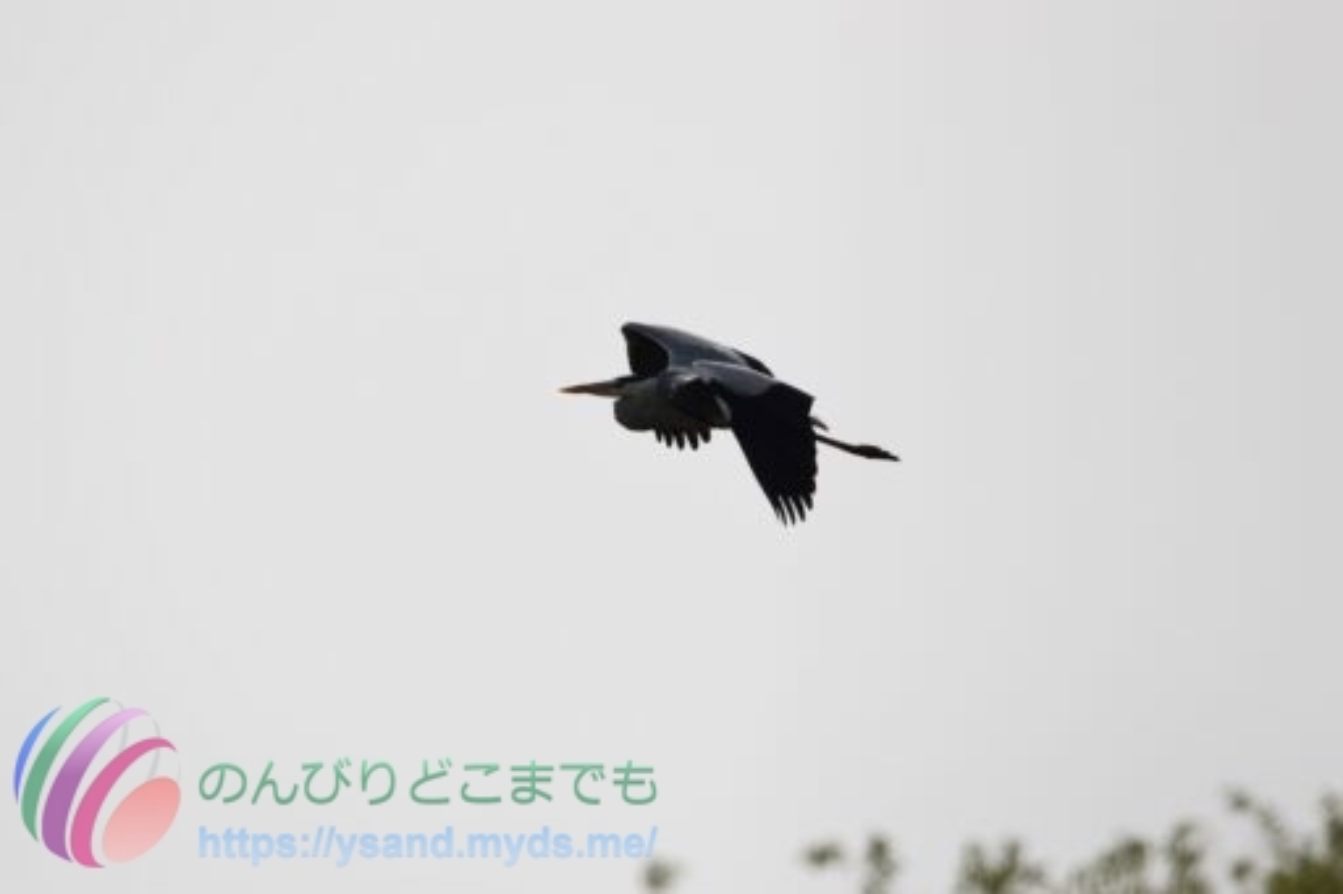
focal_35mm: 900
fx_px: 33562
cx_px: 672
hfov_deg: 2.3
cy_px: 447
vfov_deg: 1.5
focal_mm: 600
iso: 360
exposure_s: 1/2000
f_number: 8
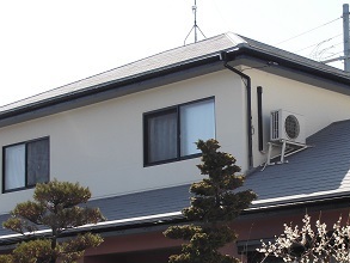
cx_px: 275
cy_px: 191
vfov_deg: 17.5
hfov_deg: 23.0
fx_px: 850
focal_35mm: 84
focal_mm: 7.28
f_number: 3.7
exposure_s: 1/400
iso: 64
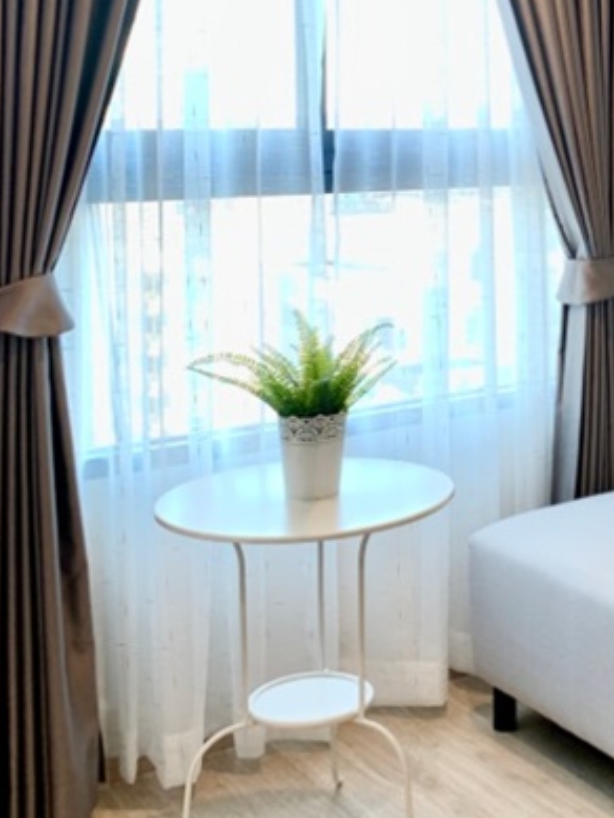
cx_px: 641
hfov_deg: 24.3
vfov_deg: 33.0
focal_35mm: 57
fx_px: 1347
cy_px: 186
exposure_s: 1/67
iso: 100
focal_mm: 4.25
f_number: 1.8
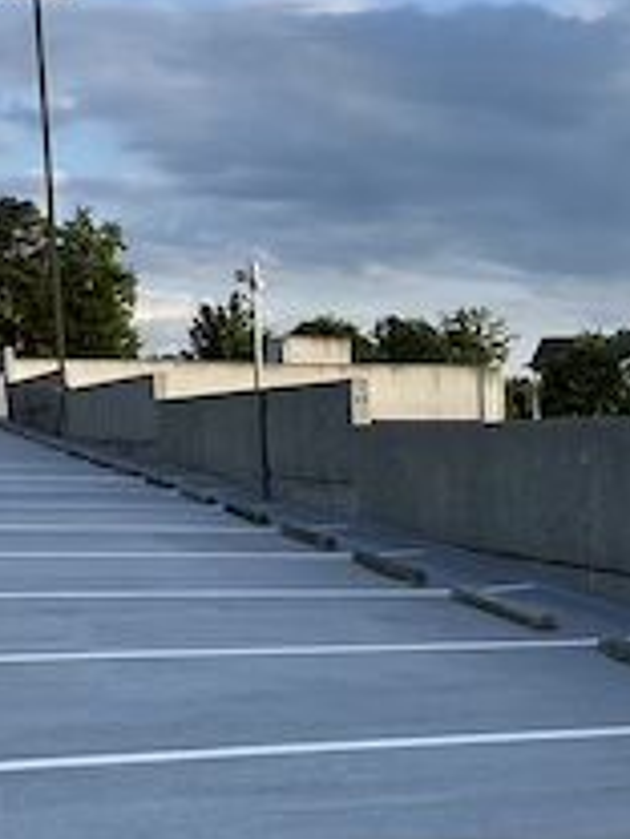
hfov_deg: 20.1
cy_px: 722
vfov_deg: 27.4
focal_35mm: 69
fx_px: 1674
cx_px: 735
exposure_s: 1/626
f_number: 2.2
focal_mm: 2.22
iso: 40
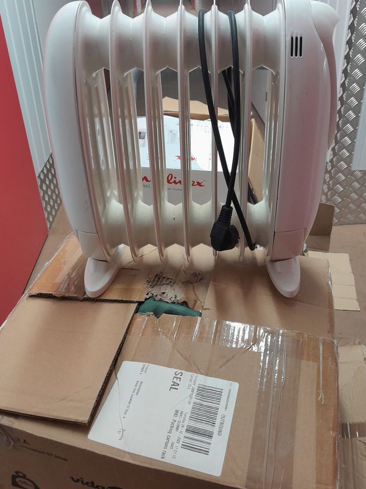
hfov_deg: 46.7
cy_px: 216
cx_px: 199
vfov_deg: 59.8
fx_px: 423
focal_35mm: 30
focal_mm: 3.98
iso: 250
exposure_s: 1/50
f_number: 1.8
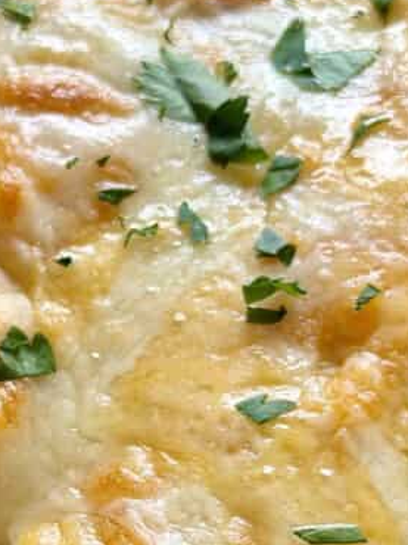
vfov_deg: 15.4
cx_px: -84
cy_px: 507
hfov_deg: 11.5
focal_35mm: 126
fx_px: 1982
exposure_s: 1/109
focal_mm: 6.8
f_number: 1.8
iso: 100
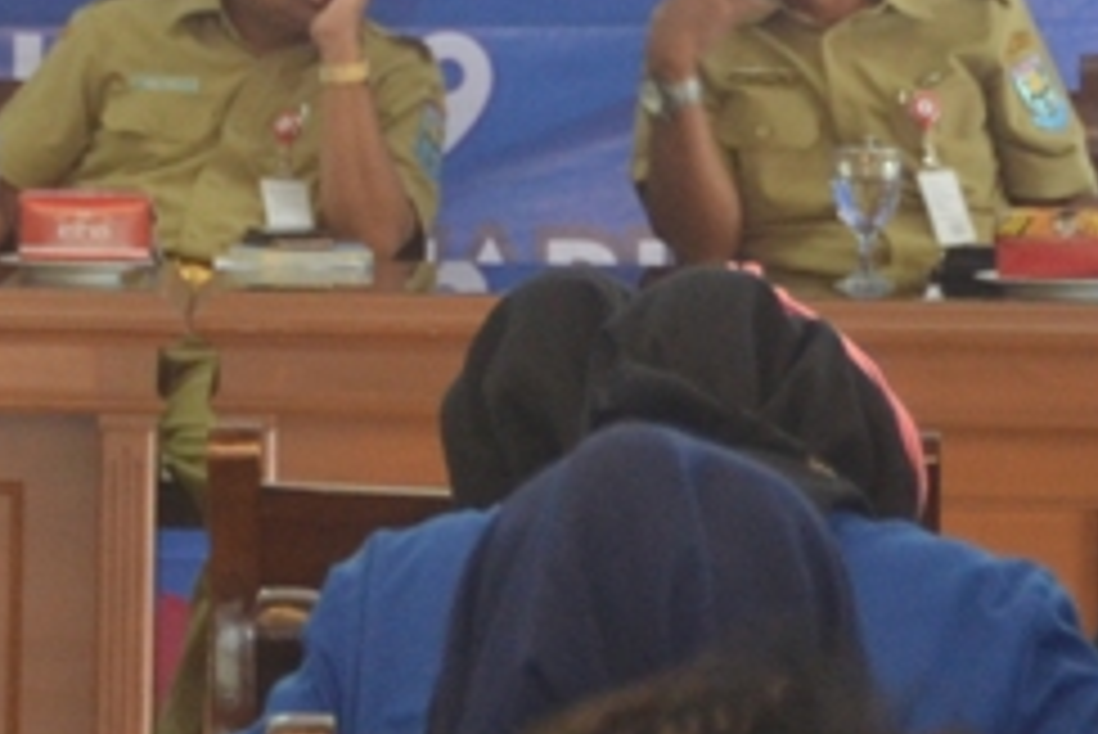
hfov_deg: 5.2
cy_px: -297
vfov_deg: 3.5
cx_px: -1148
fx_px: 11882
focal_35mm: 389
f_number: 4.8
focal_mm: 55
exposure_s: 1/15
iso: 1000
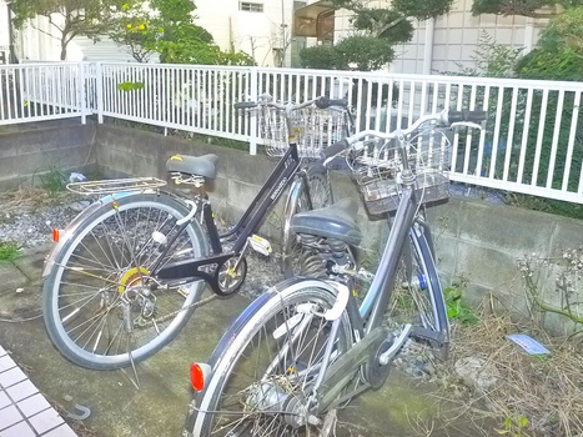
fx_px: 606
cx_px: 212
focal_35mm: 36
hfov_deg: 50.7
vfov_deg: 39.2
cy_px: 149
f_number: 2.8
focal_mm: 5.1
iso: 400
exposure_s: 1/125
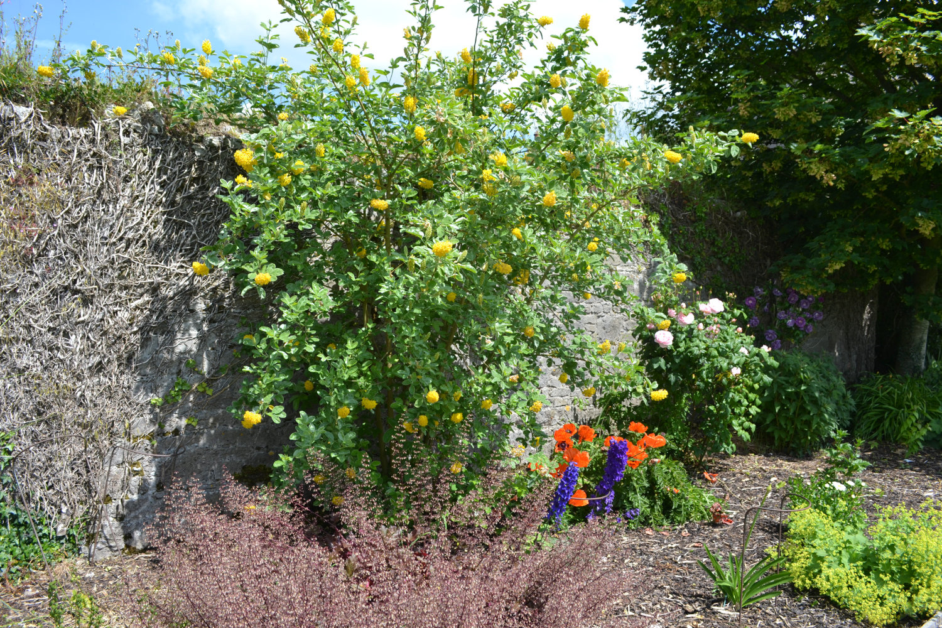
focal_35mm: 30
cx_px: 471
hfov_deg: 61.9
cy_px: 314
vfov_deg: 43.6
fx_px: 785
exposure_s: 1/200
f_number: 7.1
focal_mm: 20
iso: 100
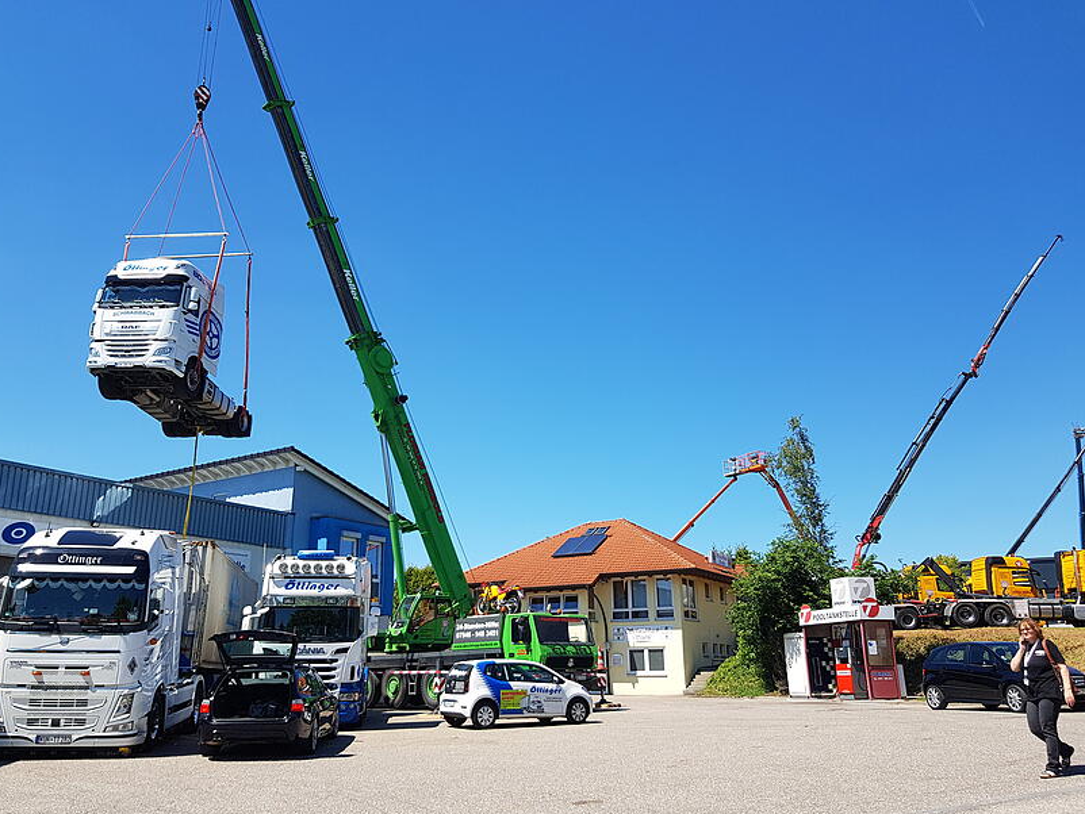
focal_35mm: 27
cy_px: 400
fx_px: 847
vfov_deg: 51.4
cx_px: 545
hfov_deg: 65.3
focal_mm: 4.2
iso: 50
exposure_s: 1/1728
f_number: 1.7
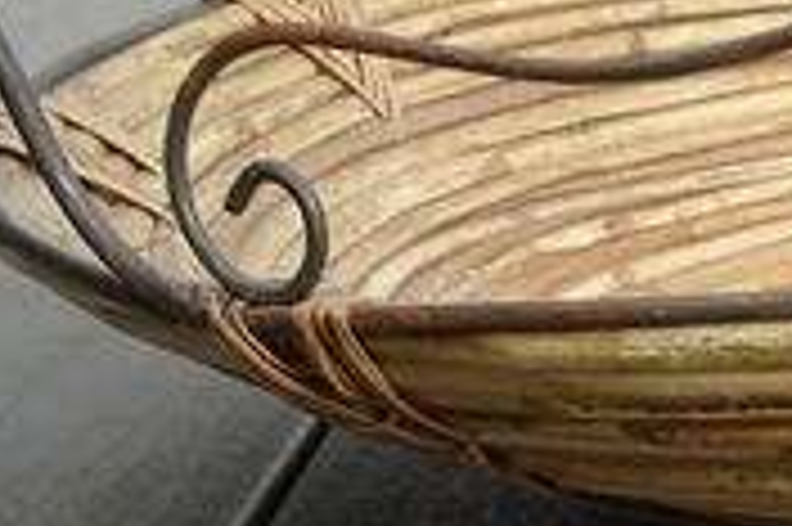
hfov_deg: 13.5
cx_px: 1228
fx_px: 3121
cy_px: 1146
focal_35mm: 142
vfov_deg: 8.9
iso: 80
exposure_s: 1/160
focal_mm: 4.1
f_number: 3.5
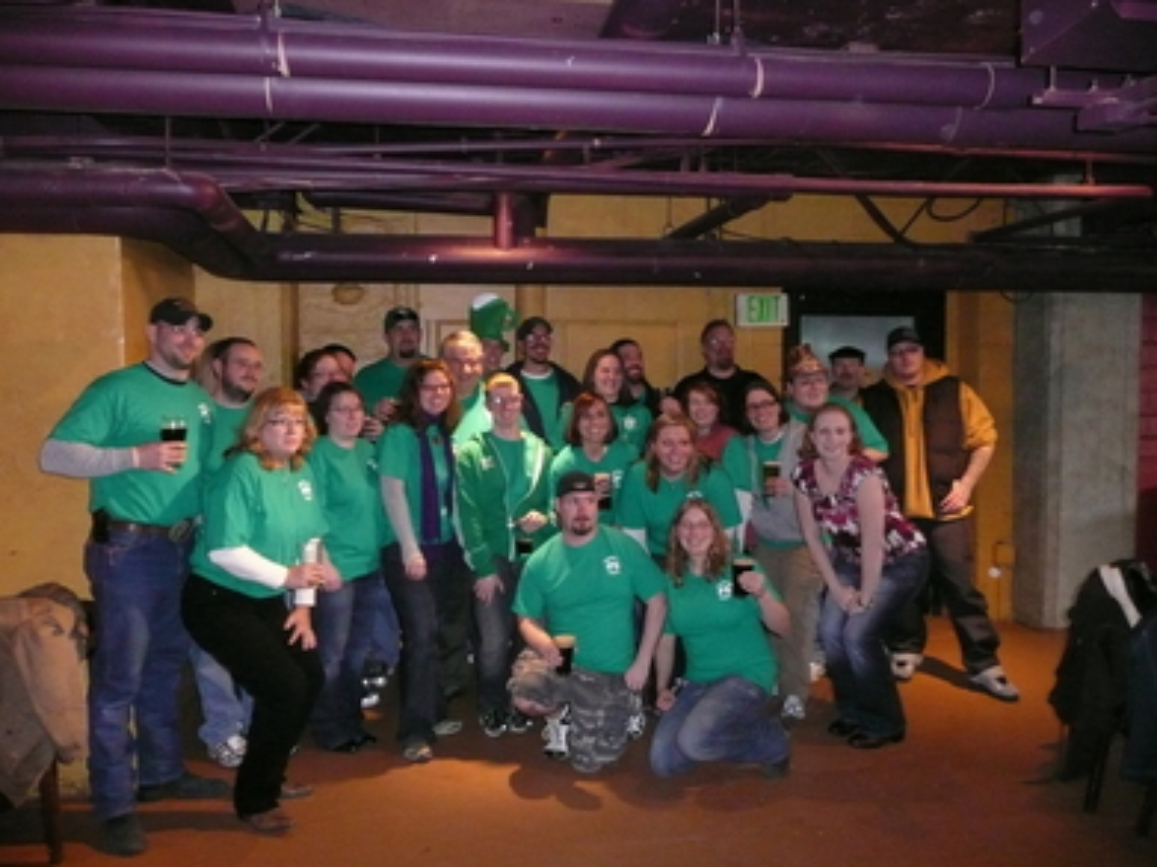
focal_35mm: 28
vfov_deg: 49.7
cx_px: 578
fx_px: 936
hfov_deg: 63.5
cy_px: 434
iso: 640
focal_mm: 4.6
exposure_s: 1/30
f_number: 3.3
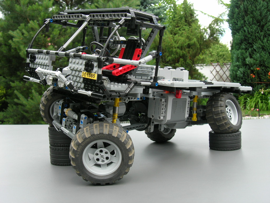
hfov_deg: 45.8
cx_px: 135
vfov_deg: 35.1
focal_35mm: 41
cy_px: 102
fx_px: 320
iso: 64
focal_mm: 8.5
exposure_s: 1/119
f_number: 4.9
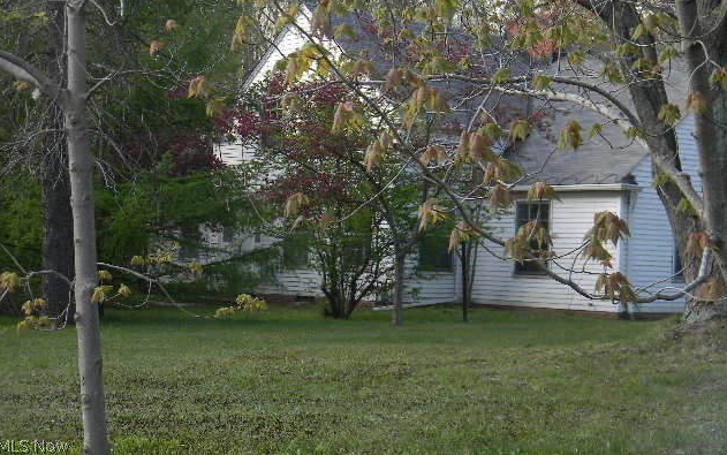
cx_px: 362
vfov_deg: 18.1
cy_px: 182
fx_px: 1427
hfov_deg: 28.6
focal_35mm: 72
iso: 80
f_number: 4.3
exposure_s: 1/98.1
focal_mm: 12.2
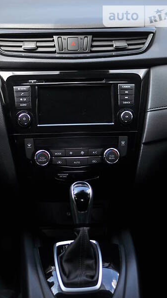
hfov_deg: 15.3
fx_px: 622
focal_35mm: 79
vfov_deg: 26.9
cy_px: 150
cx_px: 83
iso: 250
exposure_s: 1/1000
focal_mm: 50
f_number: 1.8
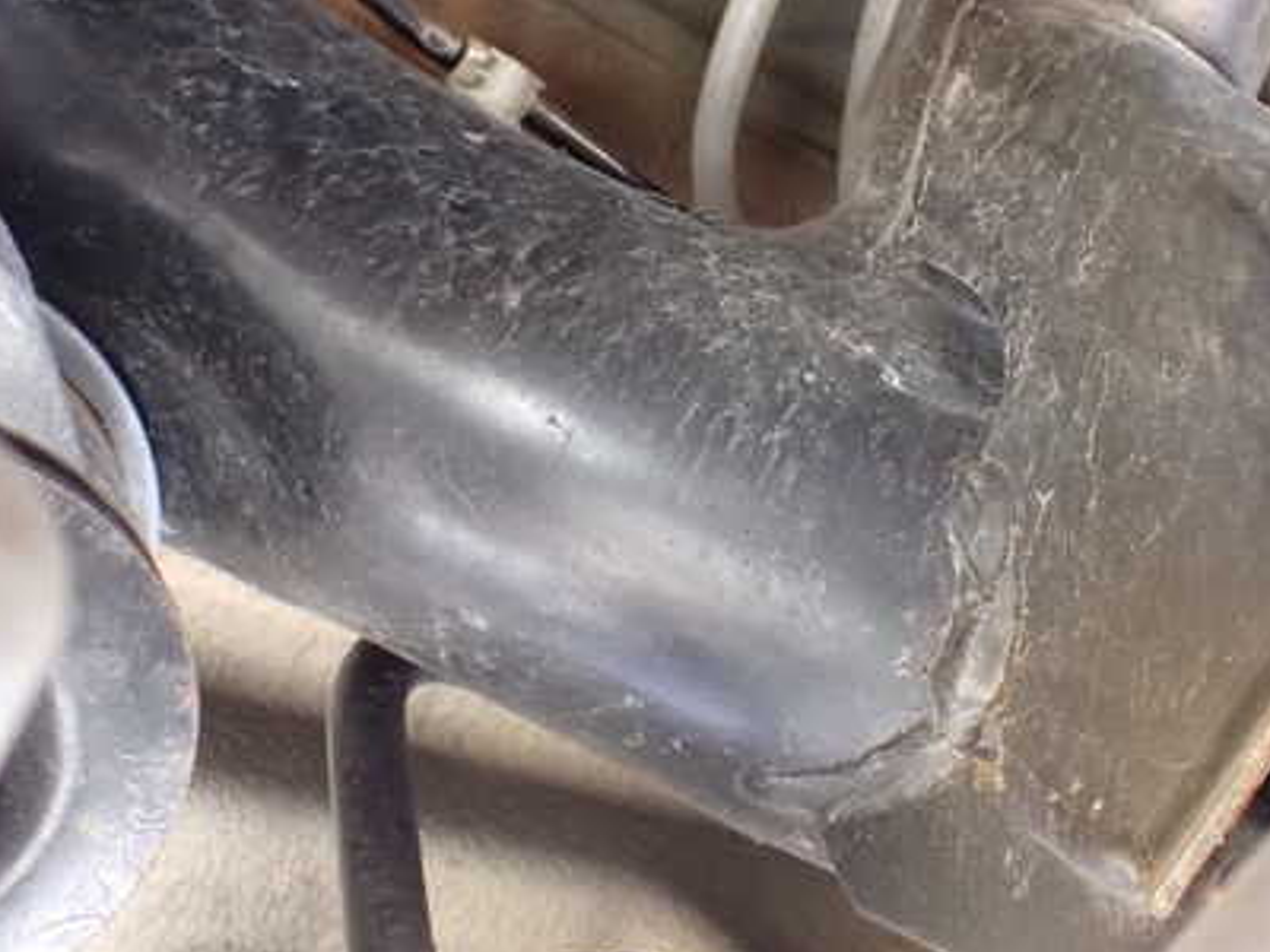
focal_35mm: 45
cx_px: 711
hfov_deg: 42.0
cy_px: 355
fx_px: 1651
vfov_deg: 32.0
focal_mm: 5.4
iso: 1250
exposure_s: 1/30
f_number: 2.3
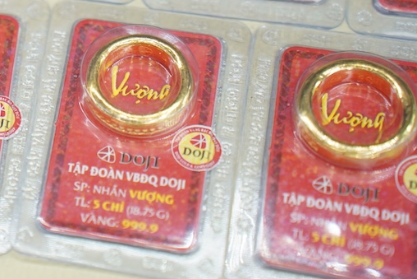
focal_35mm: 177
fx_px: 2051
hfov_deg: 11.5
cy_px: -45
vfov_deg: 7.7
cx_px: -25
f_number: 3.2
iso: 1250
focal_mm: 75
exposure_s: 1/1600
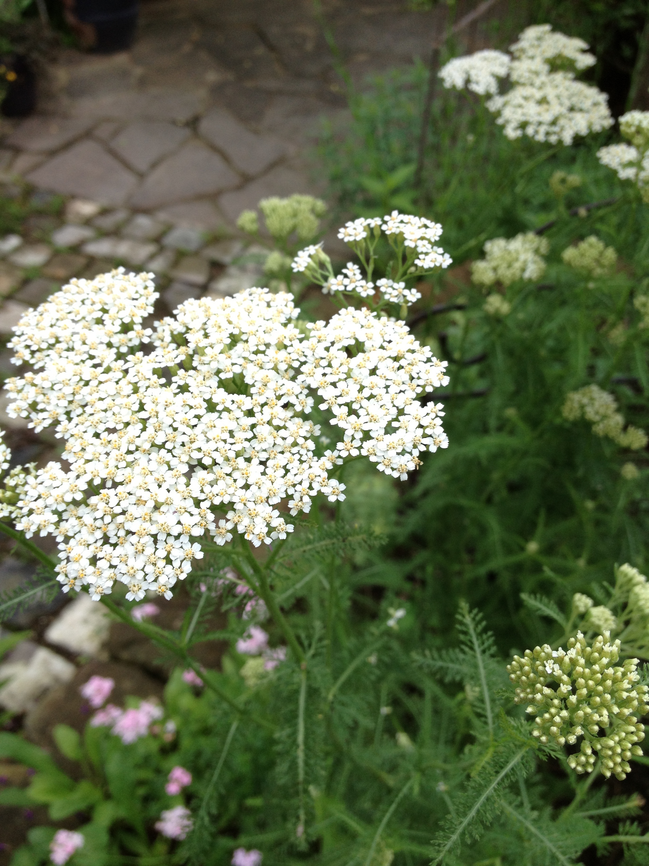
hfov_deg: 40.7
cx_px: 324
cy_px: 433
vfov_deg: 52.6
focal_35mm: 35
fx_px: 875
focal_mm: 4.28
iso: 50
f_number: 2.4
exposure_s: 1/132
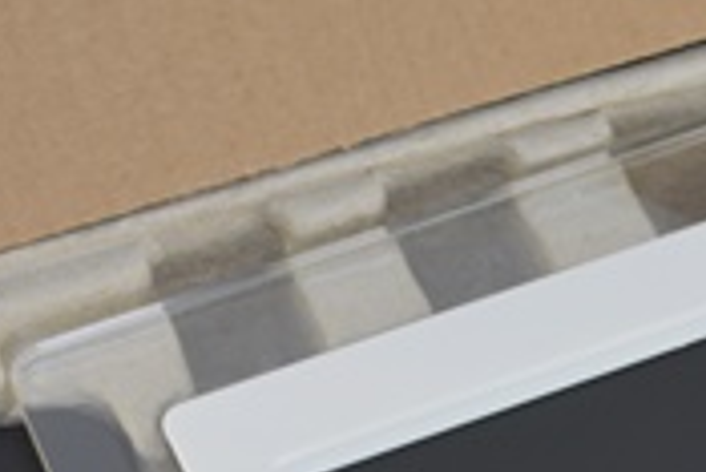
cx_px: 472
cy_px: 674
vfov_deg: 8.7
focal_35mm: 154
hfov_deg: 13.3
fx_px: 3023
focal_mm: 30
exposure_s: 1/125
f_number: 5.6
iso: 220
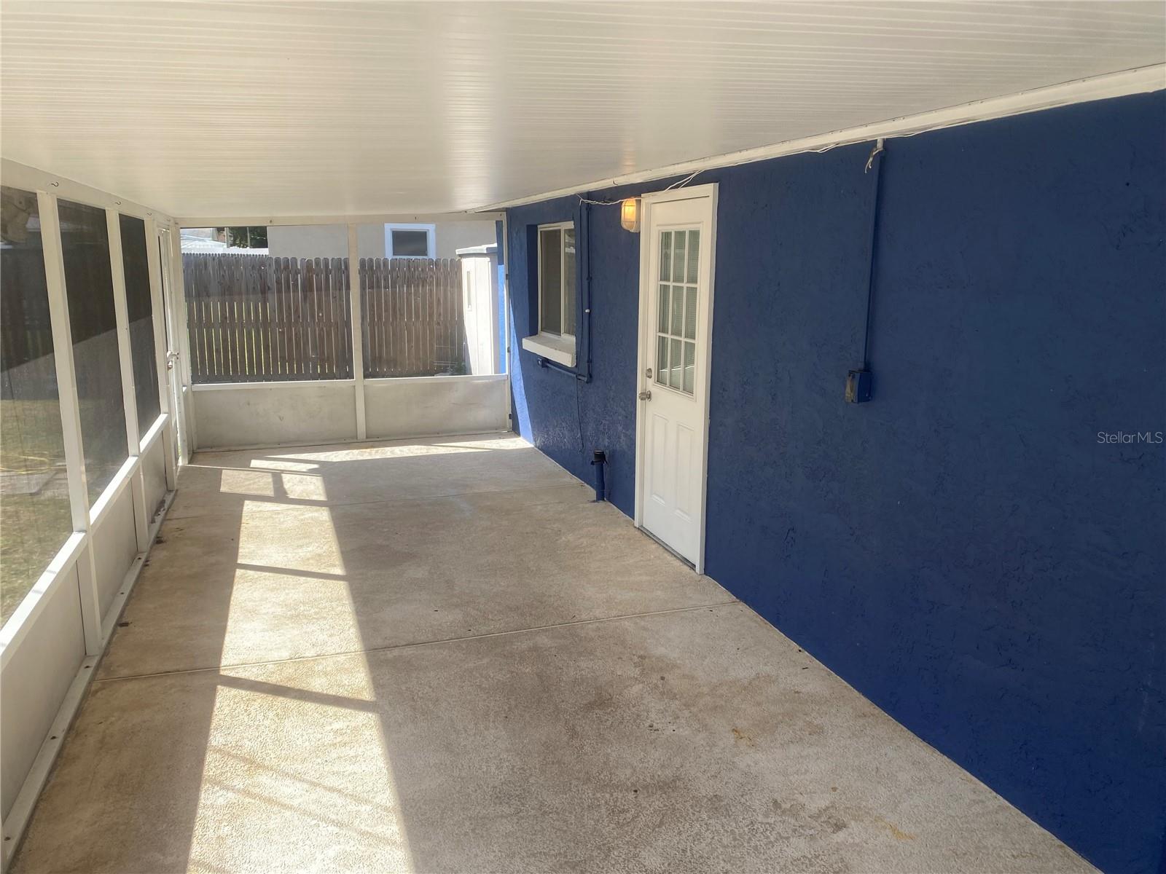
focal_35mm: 26
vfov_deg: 53.1
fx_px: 876
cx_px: 583
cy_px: 437
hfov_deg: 67.3
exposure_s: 1/449
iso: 32
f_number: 1.8
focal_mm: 4.25
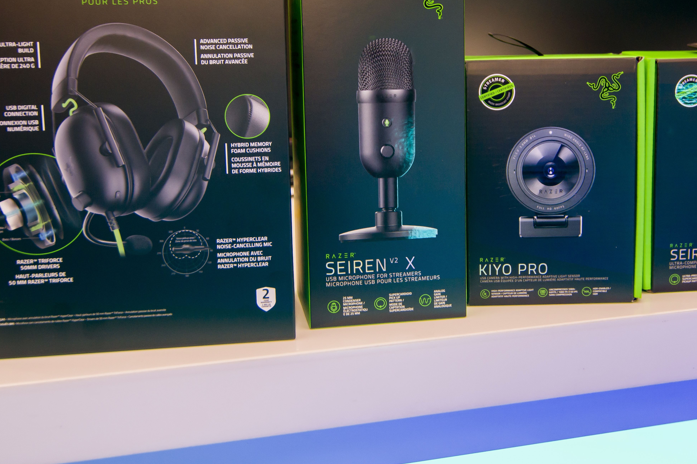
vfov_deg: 28.5
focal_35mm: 47
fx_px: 910
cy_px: 157
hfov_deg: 41.8
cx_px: 403
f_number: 4
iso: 640
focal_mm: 22
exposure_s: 1/50
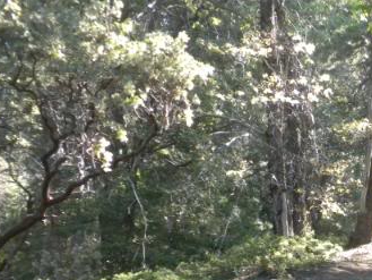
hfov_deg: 20.6
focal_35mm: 90
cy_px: 303
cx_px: 421
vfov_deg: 16.0
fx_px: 968
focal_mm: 6.6
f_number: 3.5
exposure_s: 1/254
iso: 400
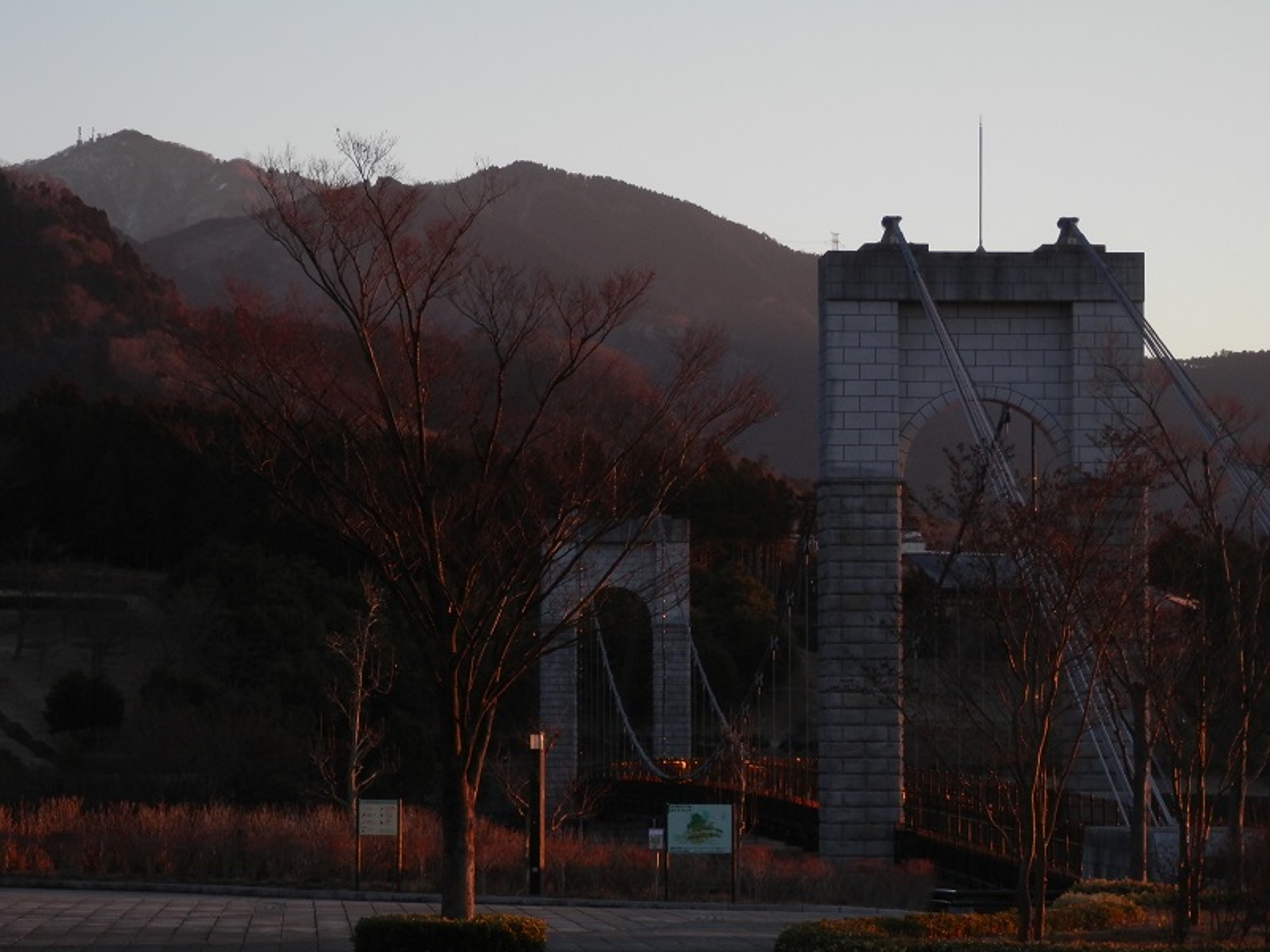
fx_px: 4256
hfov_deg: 17.0
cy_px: 476
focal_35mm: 116
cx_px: 635
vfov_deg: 12.8
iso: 125
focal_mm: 20.9
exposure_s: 1/160
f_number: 5.2
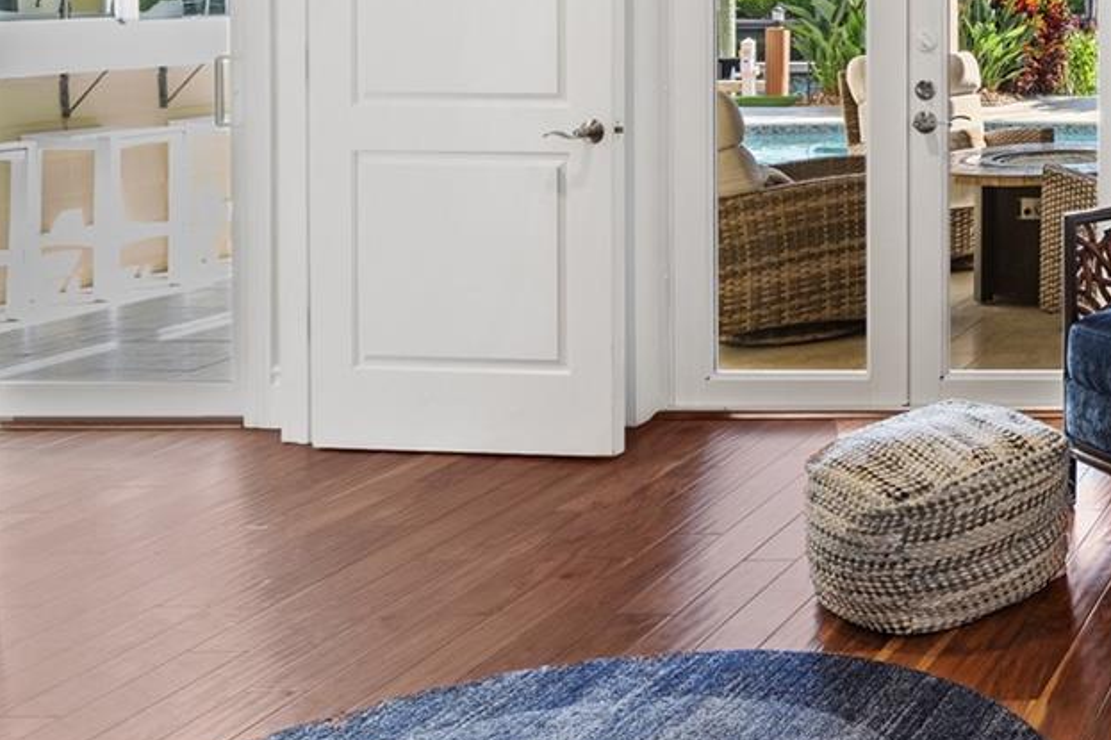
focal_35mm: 46
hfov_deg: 30.6
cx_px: 1537
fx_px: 1419
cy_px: -17
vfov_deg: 27.4
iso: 160
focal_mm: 14
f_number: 7.1
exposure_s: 1/4
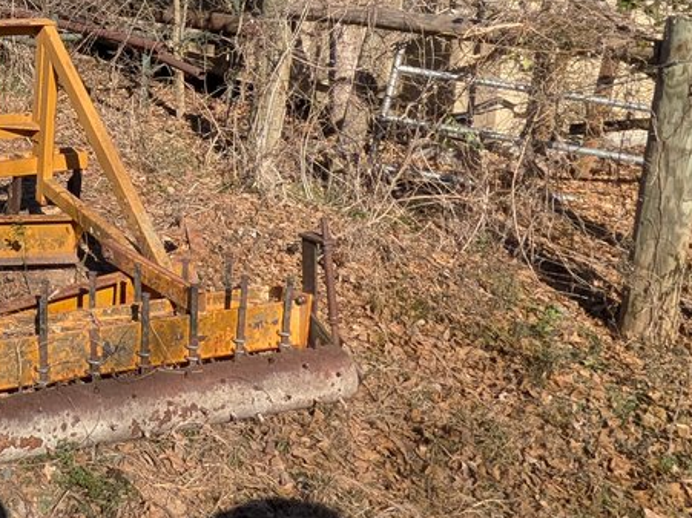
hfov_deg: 34.5
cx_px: -84
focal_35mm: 47
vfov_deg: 29.0
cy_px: 4
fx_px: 939
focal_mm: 1.85
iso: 66
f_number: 2.2
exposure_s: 1/1852
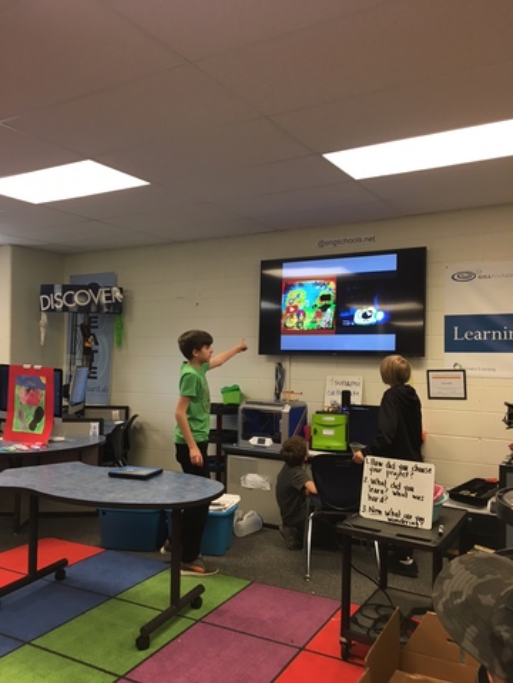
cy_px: 342
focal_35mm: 29
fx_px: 573
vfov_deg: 61.7
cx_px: 256
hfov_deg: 48.2
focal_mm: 4.15
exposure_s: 1/30
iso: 64
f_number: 2.2
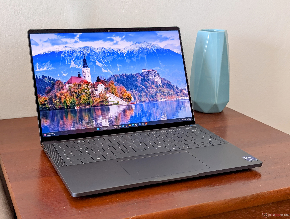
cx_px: 145
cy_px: 110
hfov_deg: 38.9
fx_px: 411
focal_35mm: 49
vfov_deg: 29.7
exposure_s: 1/48.7
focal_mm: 6.9
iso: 33
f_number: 1.68
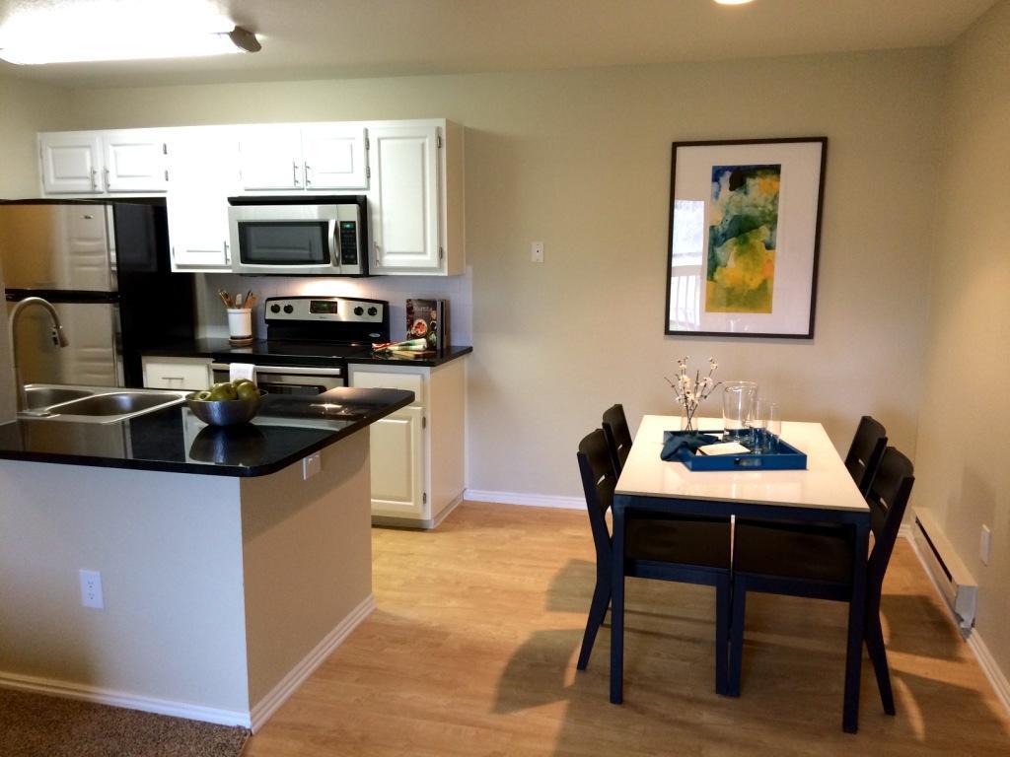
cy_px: 378
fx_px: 846
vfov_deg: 48.2
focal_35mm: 29
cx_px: 505
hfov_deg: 61.7
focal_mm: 4.15
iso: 125
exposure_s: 1/30
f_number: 2.2
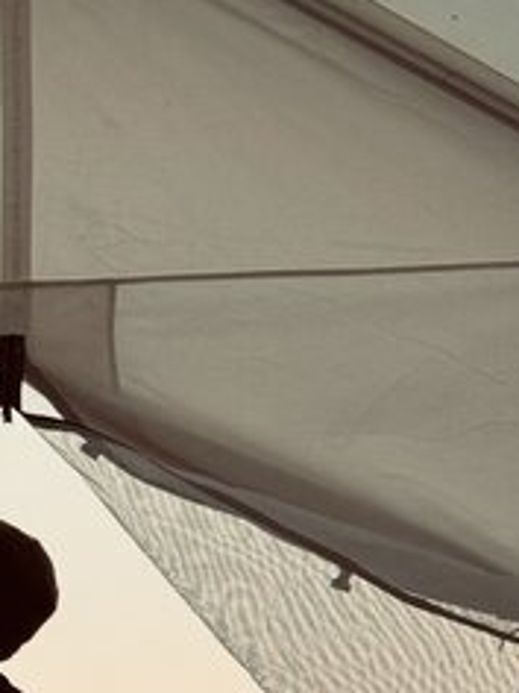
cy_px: 928
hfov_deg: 11.2
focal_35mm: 130
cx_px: -50
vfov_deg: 14.5
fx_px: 2599
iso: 80
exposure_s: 1/121
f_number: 1.78
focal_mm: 6.76
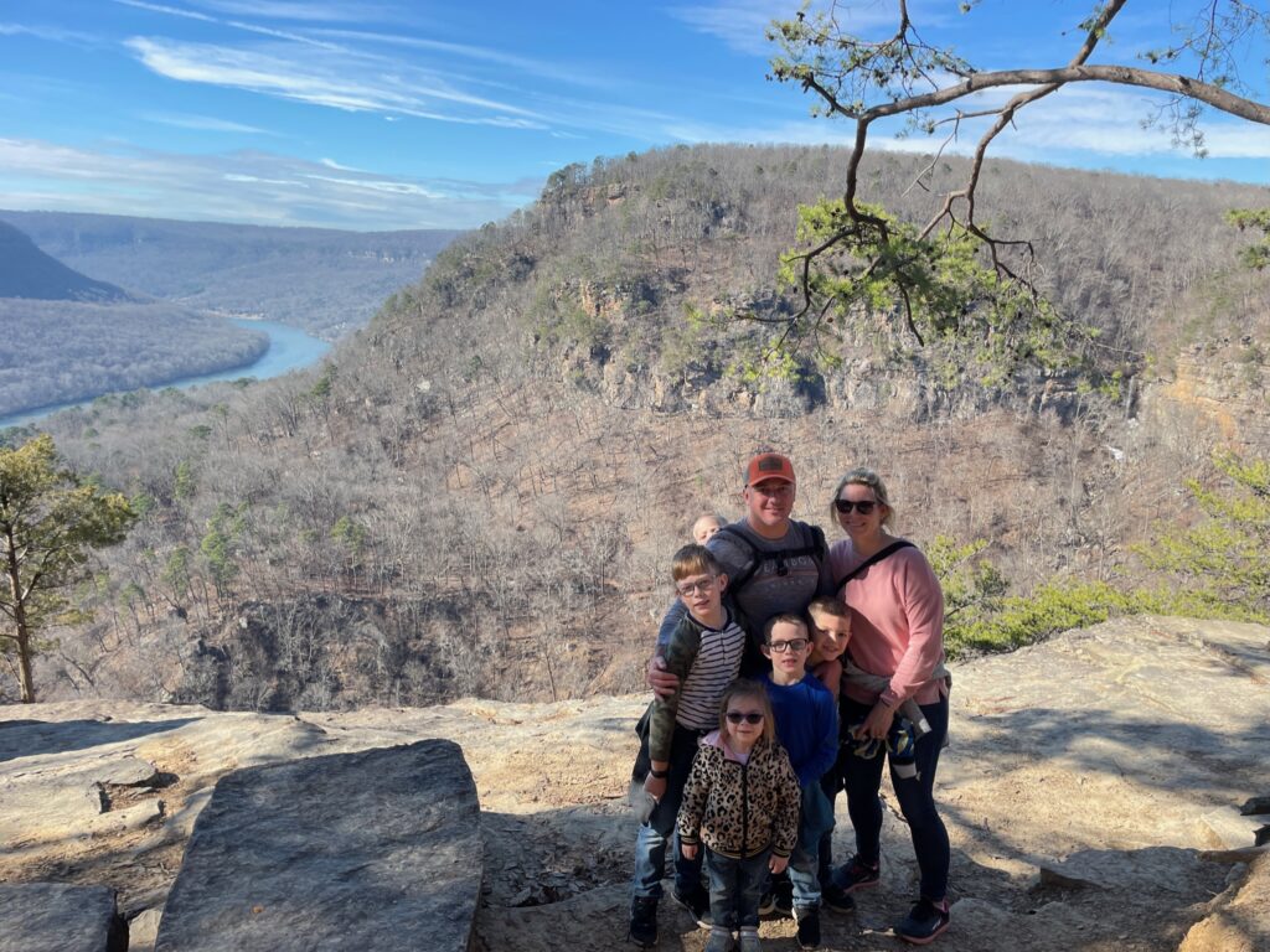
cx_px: 635
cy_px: 476
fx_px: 954
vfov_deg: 53.1
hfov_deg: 67.3
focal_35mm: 26
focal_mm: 4.2
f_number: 1.6
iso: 32
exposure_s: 1/1435
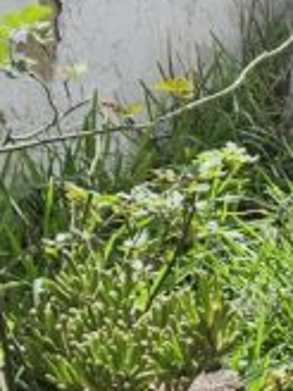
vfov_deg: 12.9
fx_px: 1625
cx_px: 836
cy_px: 594
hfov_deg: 8.7
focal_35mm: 144
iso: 40
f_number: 1.8
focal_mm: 5.4
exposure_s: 1/1283
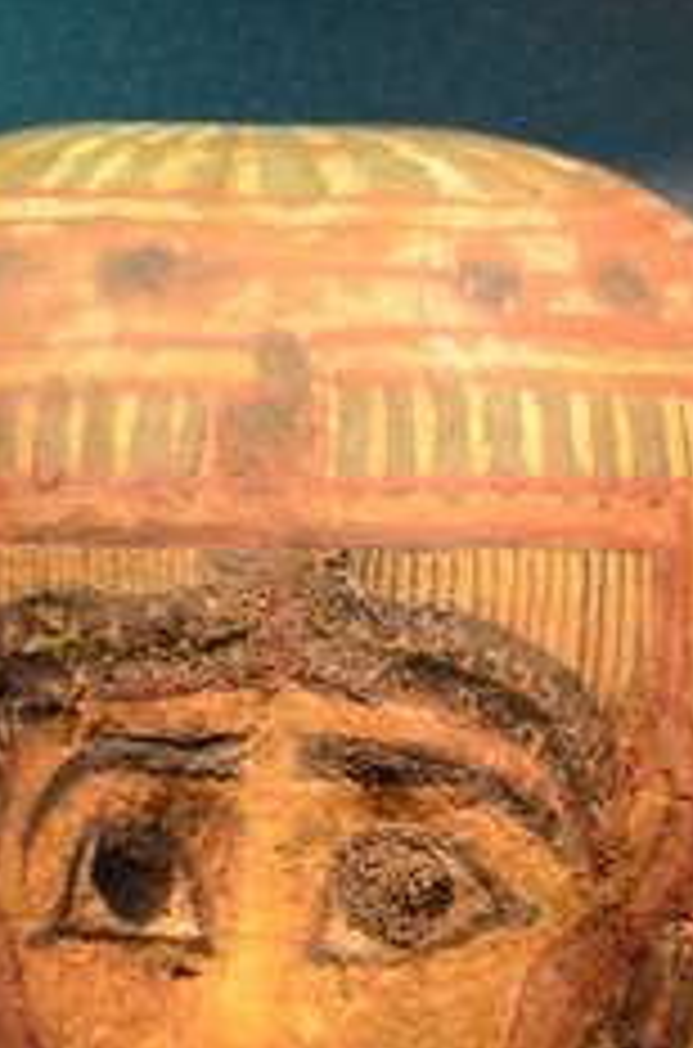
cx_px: 292
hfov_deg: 6.4
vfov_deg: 9.5
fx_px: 6216
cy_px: 1394
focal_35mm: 214
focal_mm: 50
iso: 2000
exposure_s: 1/13
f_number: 4.8
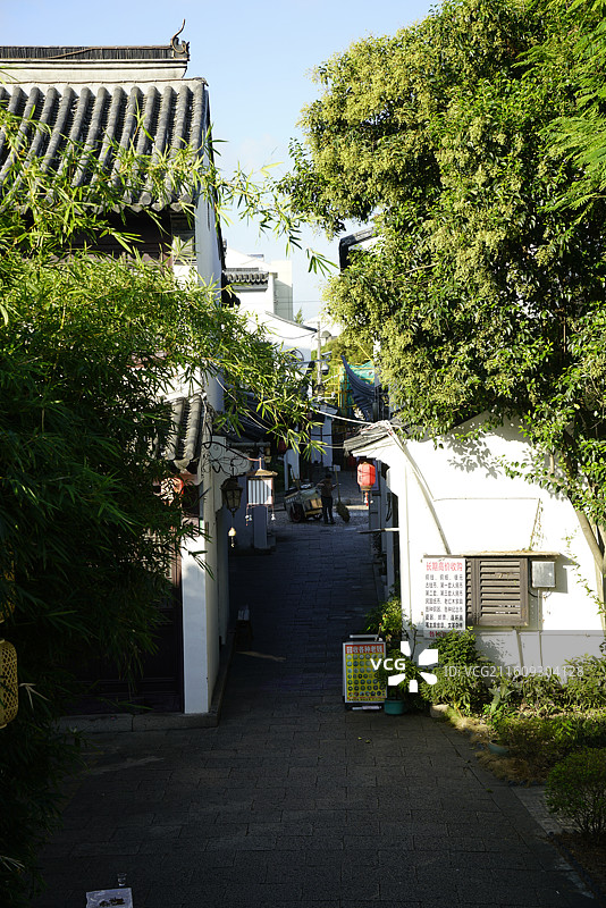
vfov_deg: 39.6
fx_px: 1261
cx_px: 303
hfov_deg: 27.0
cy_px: 454
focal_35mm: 50
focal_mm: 50
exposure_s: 1/100
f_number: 7.1
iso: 100
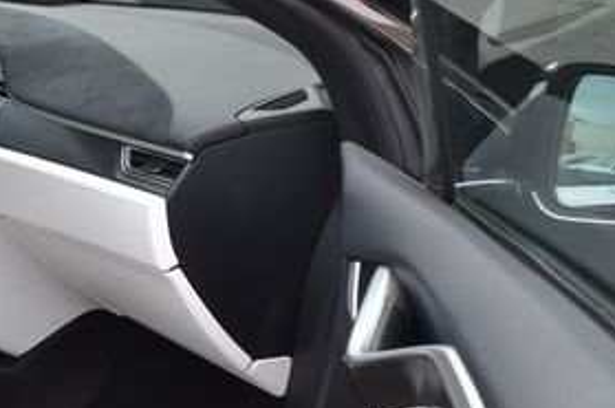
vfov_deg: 15.5
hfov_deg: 22.9
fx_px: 1469
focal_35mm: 86
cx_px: 29
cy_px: 397
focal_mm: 25
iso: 320
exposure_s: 1/125
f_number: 5.6
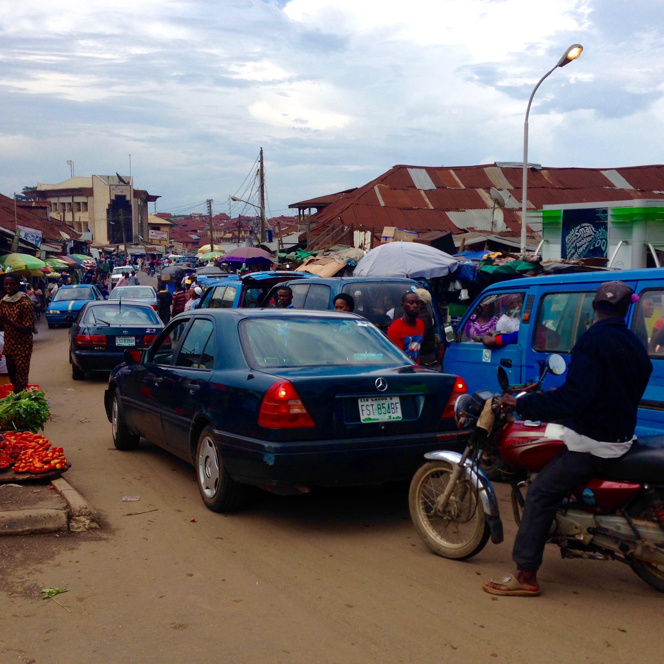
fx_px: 846
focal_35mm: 39
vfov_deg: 42.8
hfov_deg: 42.8
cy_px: 332
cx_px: 333
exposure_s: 1/889
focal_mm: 4.12
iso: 50
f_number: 2.4
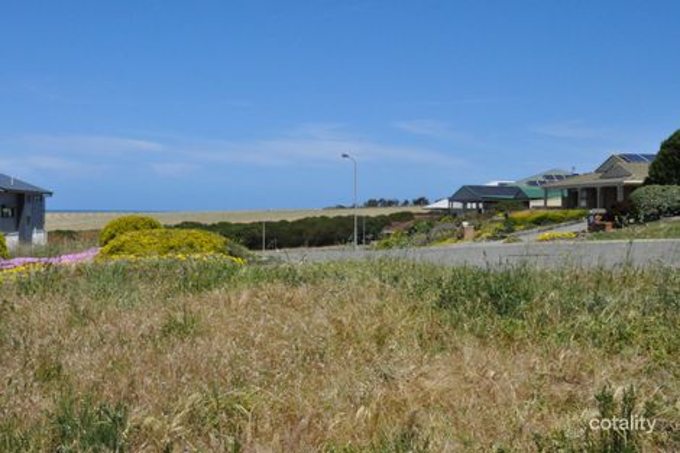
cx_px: 340
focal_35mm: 48
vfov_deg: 28.1
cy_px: 226
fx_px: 906
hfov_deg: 41.1
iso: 2000
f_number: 25
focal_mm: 32
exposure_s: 1/640
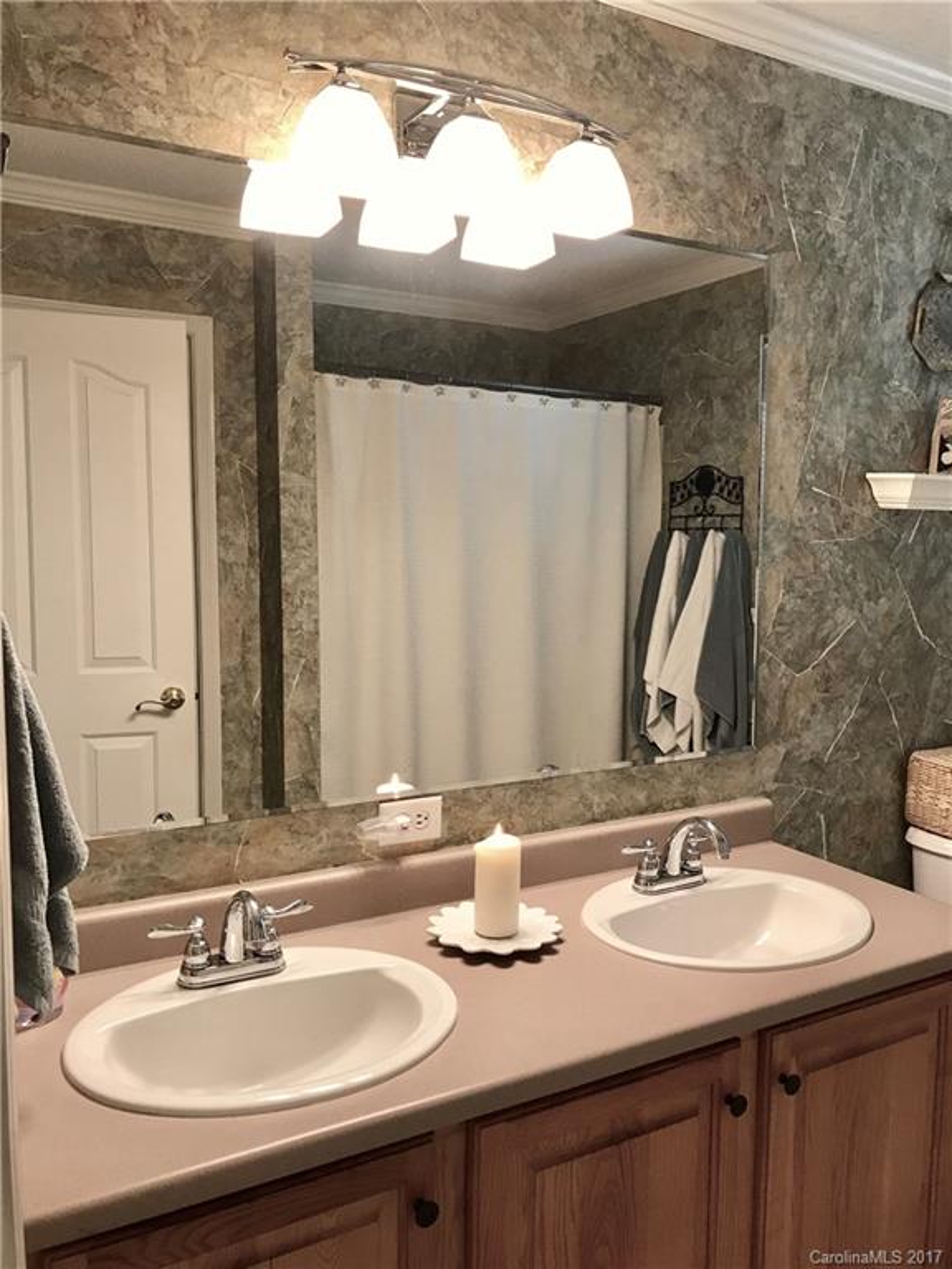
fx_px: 1027
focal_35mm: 28
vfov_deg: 63.4
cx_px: 476
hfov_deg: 49.7
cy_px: 634
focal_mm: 3.99
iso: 32
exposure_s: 1/30
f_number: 1.8
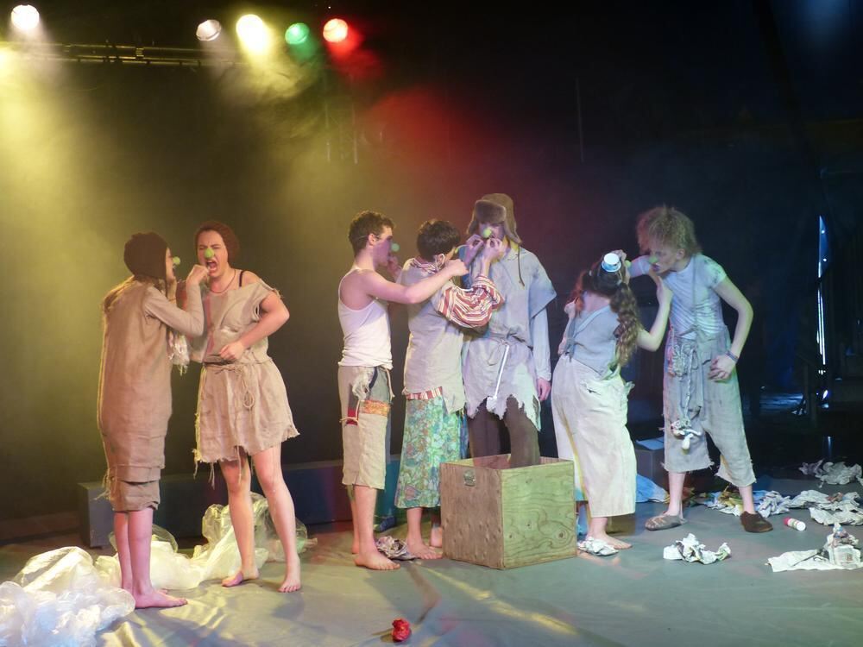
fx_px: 1471
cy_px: 324
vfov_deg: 24.8
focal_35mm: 59
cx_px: 432
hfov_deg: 32.7
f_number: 2.8
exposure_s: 1/60
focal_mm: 10.5
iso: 200
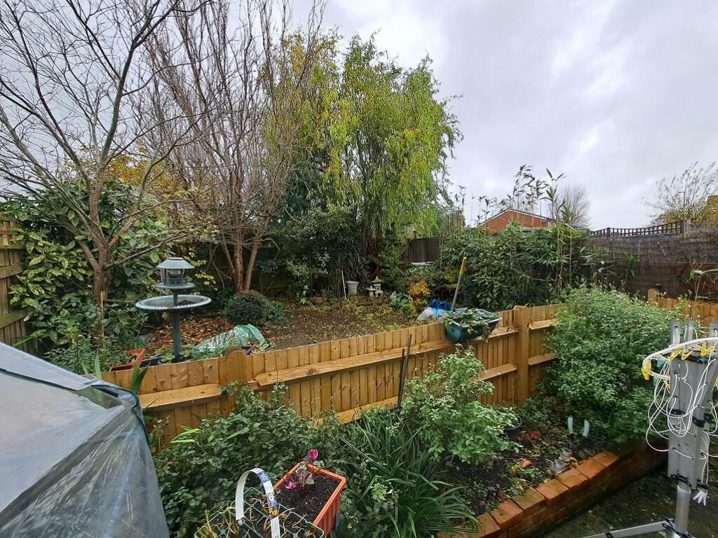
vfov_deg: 89.9
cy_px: 269
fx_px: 270
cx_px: 359
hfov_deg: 106.2
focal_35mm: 13
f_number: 2.2
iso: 50
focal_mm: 1.74
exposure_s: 1/213
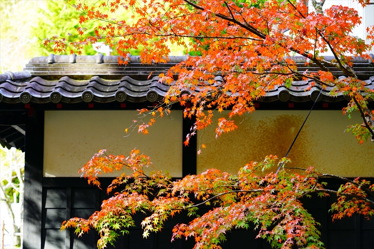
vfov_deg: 11.1
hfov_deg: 16.5
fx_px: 1288
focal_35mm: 124
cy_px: 124
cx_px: 187
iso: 500
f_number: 5.6
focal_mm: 124
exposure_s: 1/125
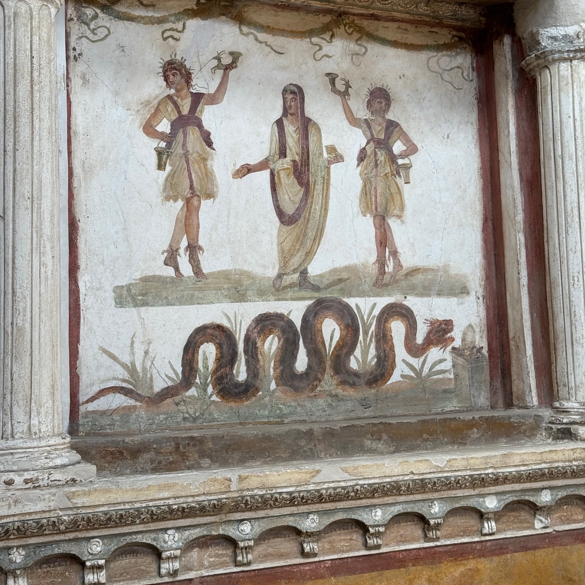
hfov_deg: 30.0
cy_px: 242
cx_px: 291
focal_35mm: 57
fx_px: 1090
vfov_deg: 30.0
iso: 50
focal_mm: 6.76
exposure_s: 1/129
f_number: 1.78
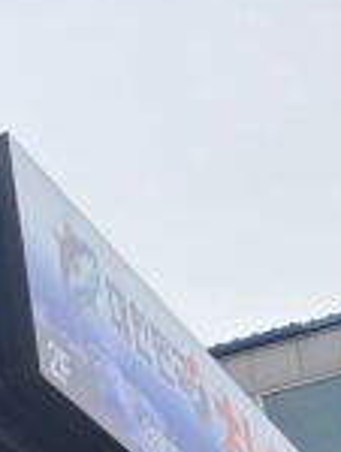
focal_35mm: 157
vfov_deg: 11.7
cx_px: -682
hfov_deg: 8.1
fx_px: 2056
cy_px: 774
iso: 80
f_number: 1.8
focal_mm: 5.4
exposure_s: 1/1667
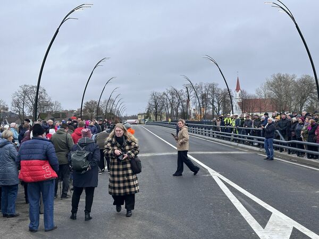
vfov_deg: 30.3
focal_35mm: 48
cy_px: 120
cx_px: 160
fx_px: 442
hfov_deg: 39.7
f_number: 1.78
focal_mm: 6.86
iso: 64
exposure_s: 1/663
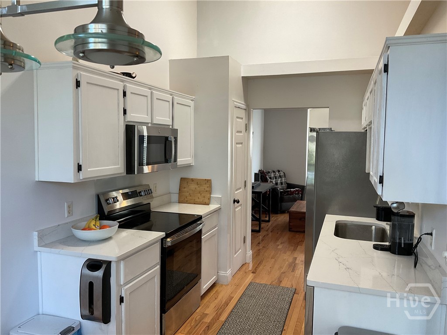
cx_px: 224
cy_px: 168
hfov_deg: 61.7
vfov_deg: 48.2
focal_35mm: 29
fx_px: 374
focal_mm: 3
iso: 64
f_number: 1.8
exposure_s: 1/60
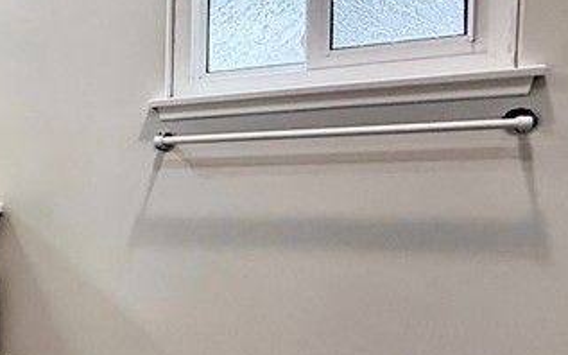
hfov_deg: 26.3
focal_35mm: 48
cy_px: 235
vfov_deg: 26.7
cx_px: -333
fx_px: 743
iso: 160
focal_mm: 2.22
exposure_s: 1/120
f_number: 2.2
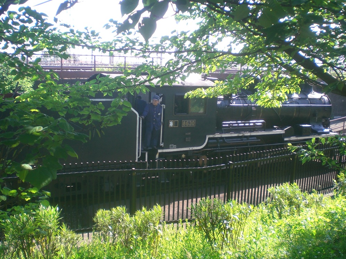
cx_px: 173
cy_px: 130
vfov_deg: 37.7
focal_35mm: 38
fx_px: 380
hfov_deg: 49.0
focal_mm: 6.3
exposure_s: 1/125
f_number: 3.1
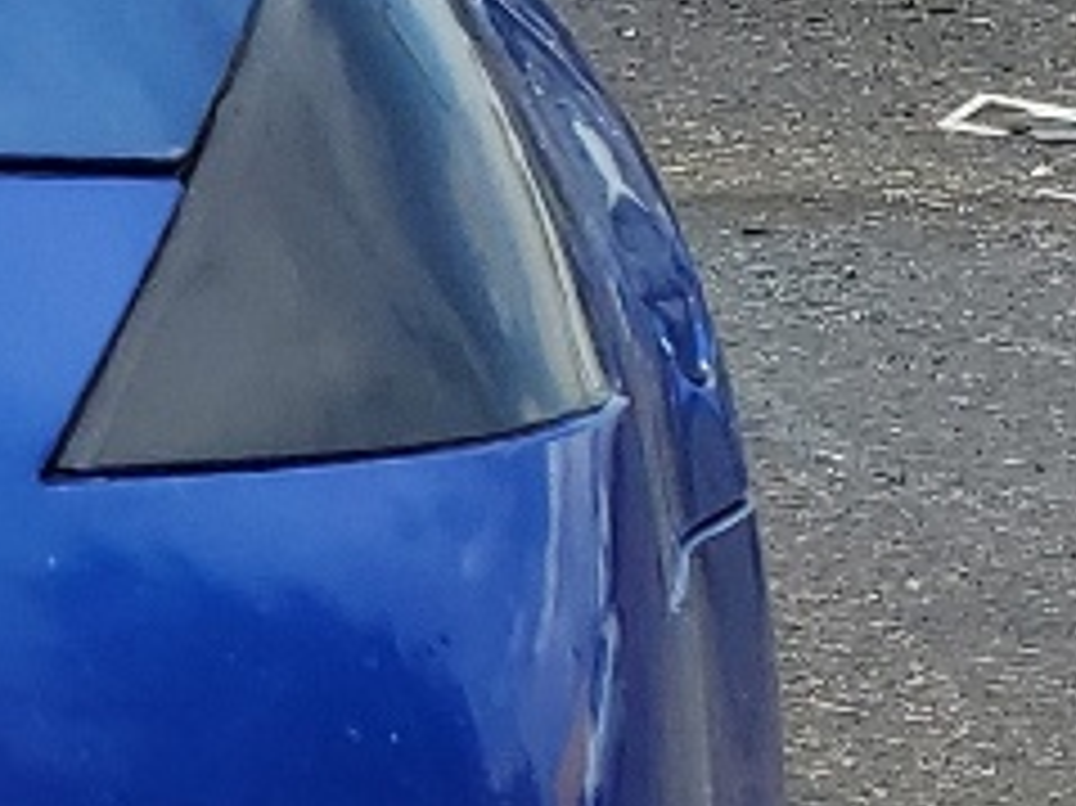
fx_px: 5406
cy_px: 743
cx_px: -1702
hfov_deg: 9.7
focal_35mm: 174
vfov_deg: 8.5
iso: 50
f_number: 1.5
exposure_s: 1/2000
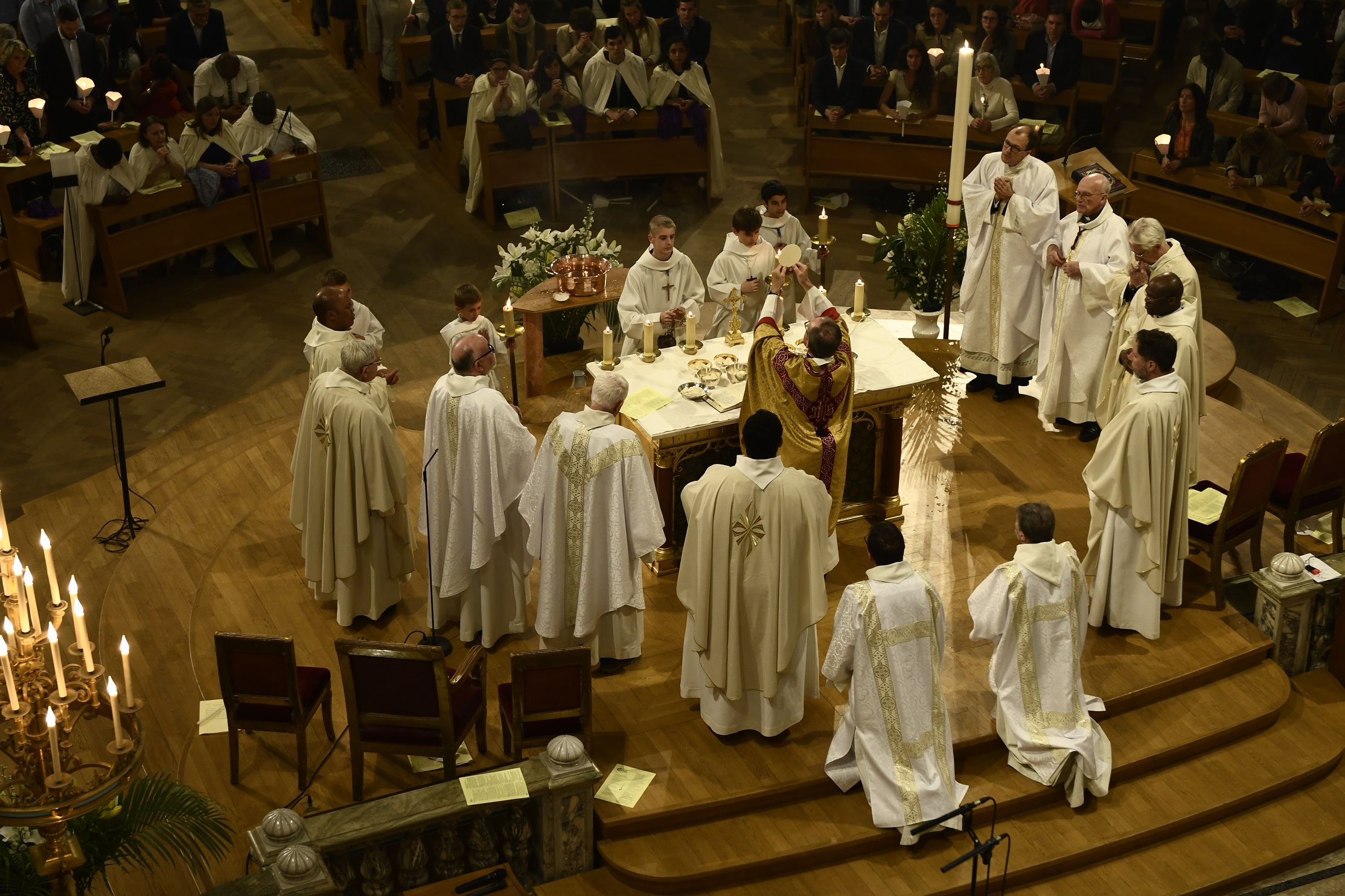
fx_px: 2465
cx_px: 672
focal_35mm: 66
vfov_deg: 20.6
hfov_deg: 30.5
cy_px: 448
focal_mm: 44
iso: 500
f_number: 3.5
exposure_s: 1/60
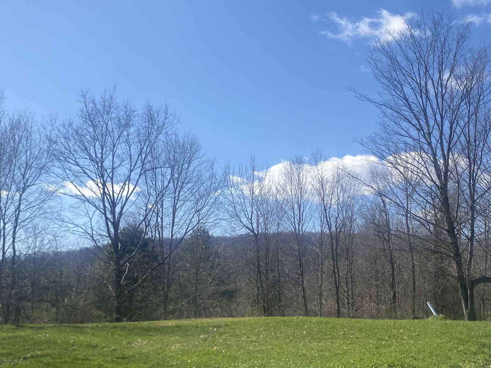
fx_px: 596
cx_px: 216
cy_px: 226
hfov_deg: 44.7
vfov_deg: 34.2
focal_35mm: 42
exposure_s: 1/3731
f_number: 1.8
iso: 32
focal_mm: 4.25
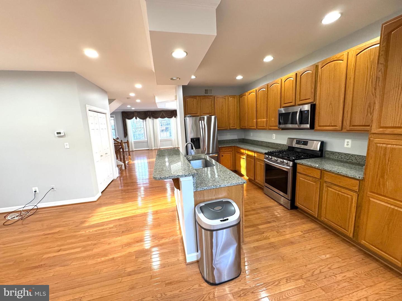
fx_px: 163
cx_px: 201
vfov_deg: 85.7
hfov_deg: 102.1
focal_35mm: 14
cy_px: 150
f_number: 2.2
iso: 250
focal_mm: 2.22
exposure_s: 1/120
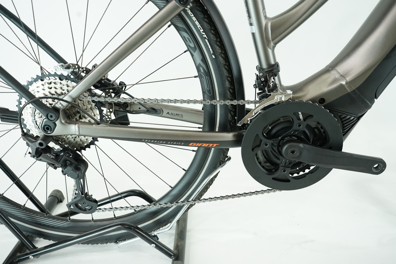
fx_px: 330
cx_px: 198
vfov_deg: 43.6
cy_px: 132
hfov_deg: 61.9
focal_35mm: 30
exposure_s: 1/200
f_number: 5.6
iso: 2500
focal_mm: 30
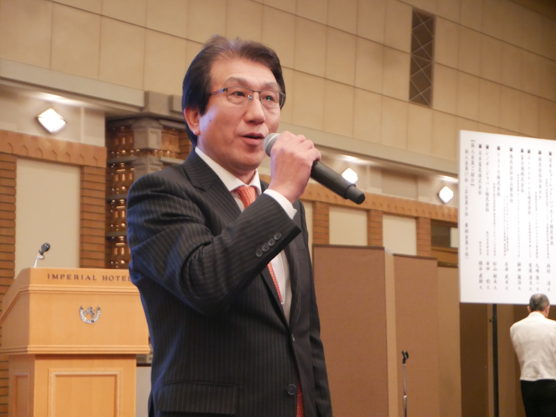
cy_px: 209
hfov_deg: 22.8
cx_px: 278
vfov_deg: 17.2
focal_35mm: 86
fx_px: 1381
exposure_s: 1/30
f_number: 5.6
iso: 3200
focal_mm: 42
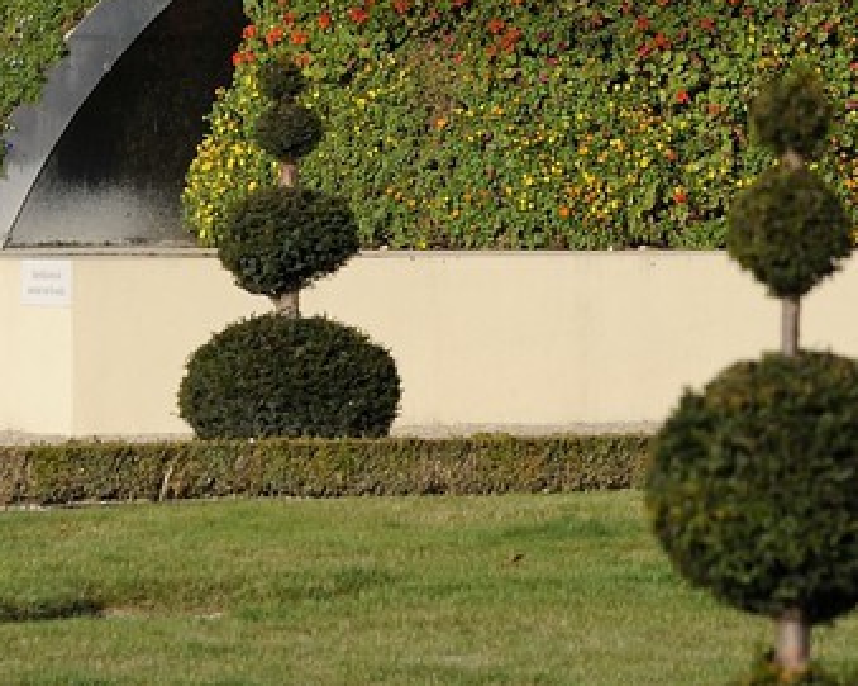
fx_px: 14597
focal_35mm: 575
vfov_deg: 2.7
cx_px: 557
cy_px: -737
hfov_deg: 3.4
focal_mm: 130
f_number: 8
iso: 200
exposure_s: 1/400
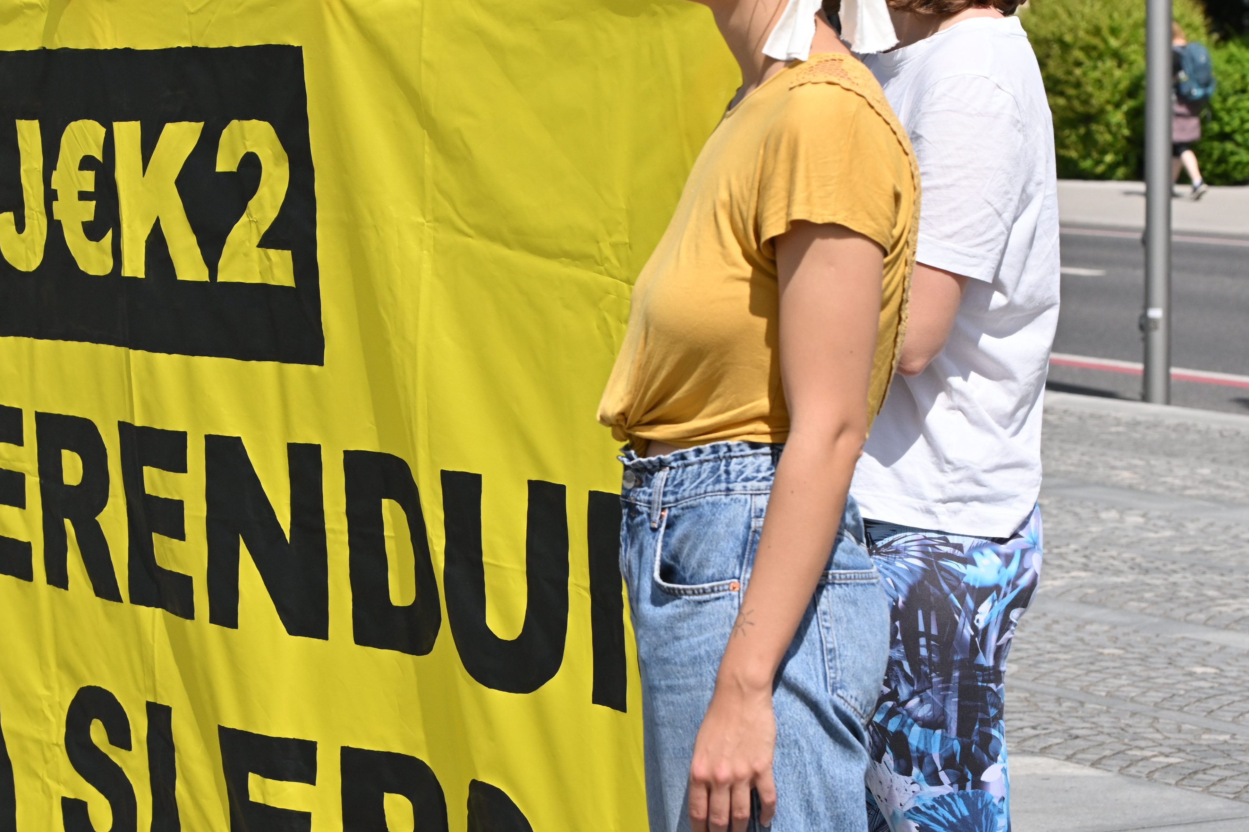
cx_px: 312
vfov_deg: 10.6
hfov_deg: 15.8
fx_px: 4475
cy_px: 294
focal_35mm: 129
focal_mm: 75
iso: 640
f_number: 7.1
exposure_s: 1/2500
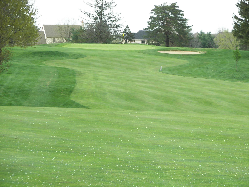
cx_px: 124
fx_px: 1331
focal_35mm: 185
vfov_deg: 8.0
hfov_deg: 10.7
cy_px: 94
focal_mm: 30.7
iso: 50
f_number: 3.6
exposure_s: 1/125
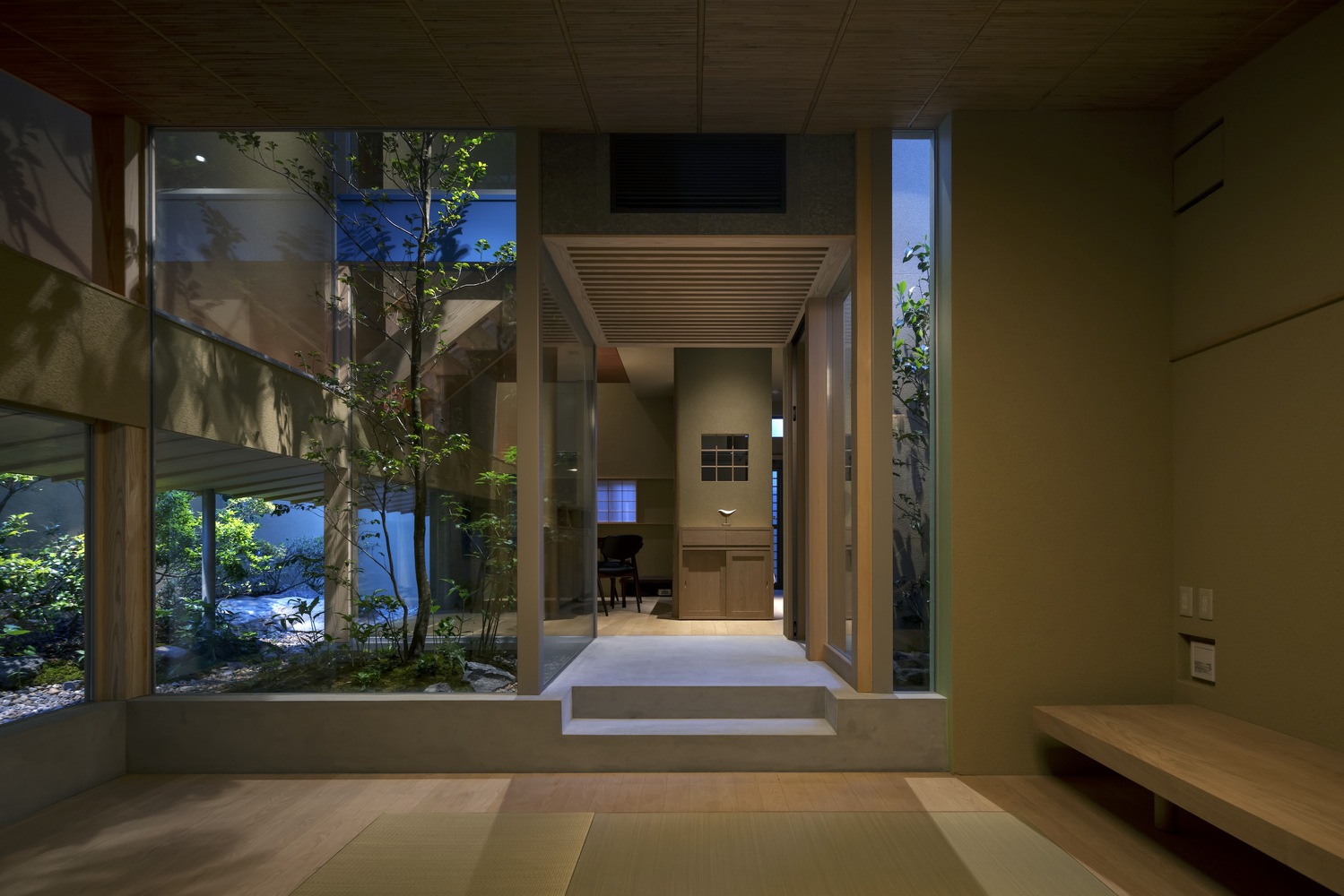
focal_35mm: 17
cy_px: 448
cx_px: 672
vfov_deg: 70.5
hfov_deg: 93.3
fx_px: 635
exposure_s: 1/3
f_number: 9.5
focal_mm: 17
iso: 400
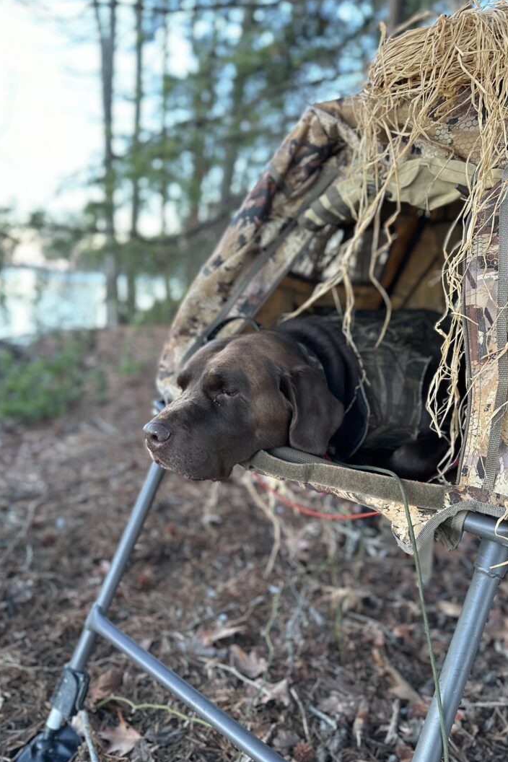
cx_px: 225
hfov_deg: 49.5
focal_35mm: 26
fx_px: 550
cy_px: 393
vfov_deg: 69.4
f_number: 1.78
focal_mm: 6.86
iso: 250
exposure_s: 1/62
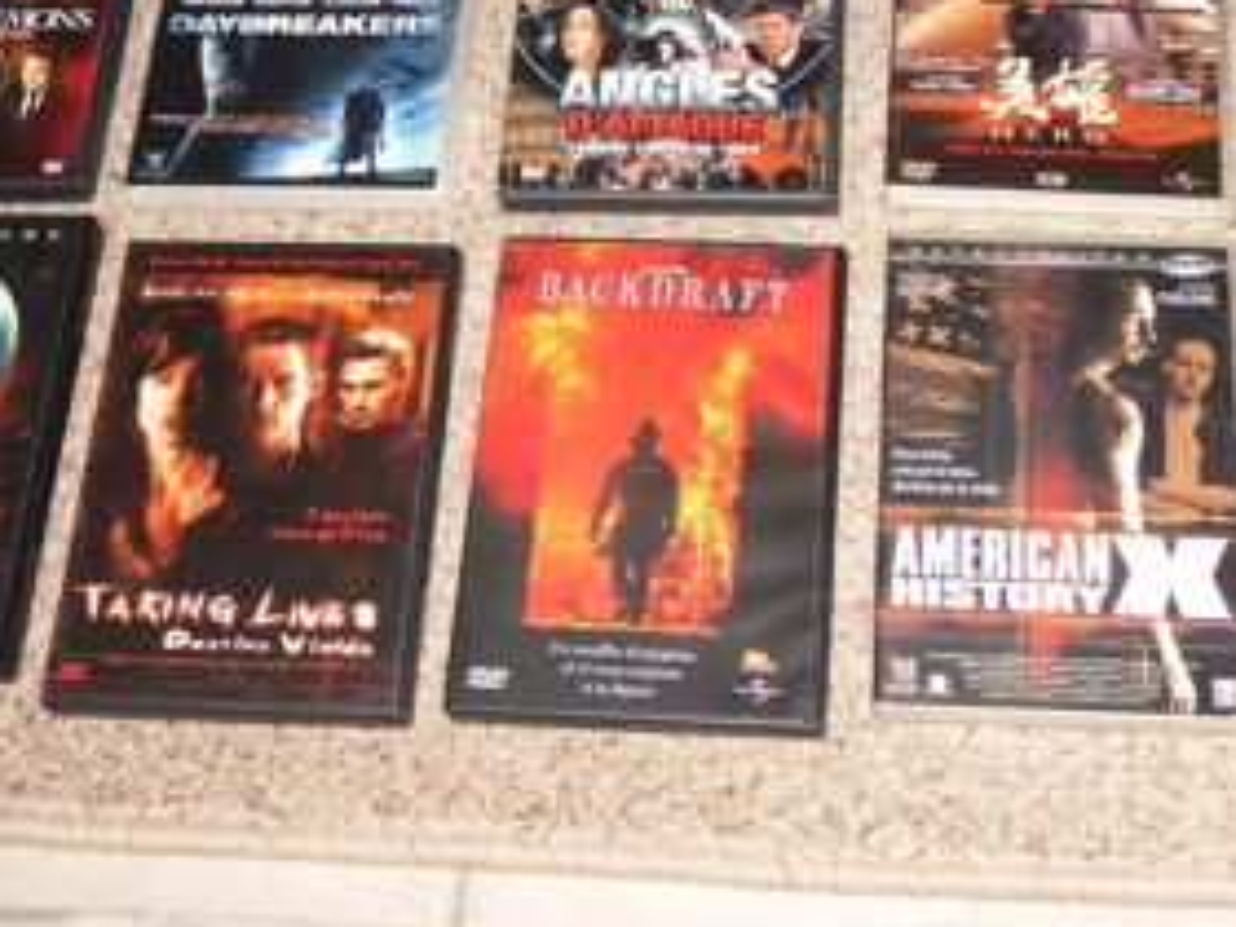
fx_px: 2142
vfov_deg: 24.4
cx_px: 697
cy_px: 384
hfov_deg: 32.1
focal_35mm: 60
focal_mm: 6.3
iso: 80
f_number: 3.5
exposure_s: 1/45
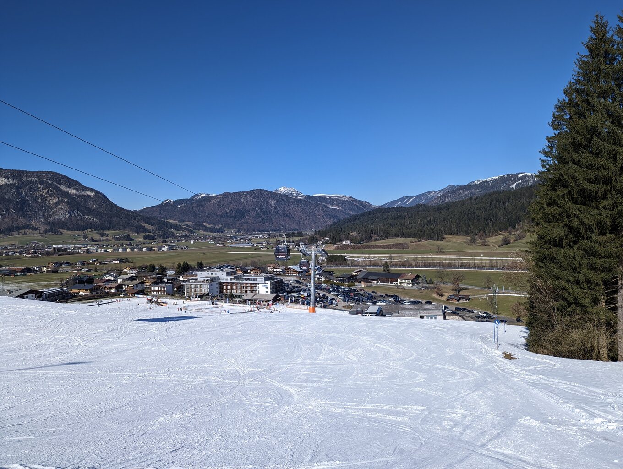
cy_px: 234
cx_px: 312
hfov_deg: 71.5
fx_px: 433
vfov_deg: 56.9
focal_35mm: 24
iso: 47
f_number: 1.85
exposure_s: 1/2762
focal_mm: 6.81
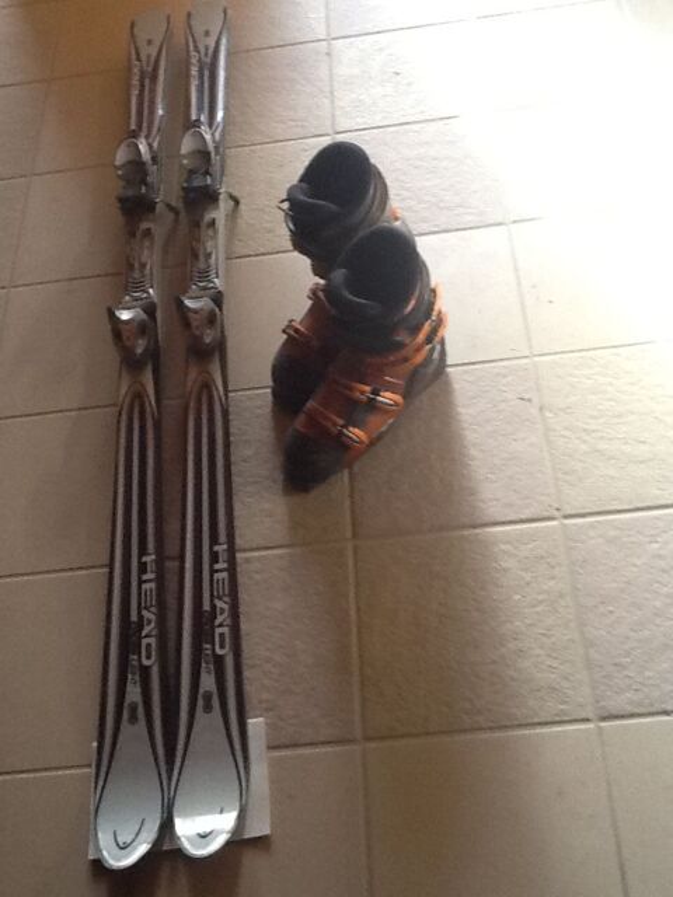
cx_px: 336
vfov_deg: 42.9
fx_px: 1141
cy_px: 448
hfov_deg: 32.9
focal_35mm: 44
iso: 100
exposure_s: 1/30
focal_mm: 2.03
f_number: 2.4
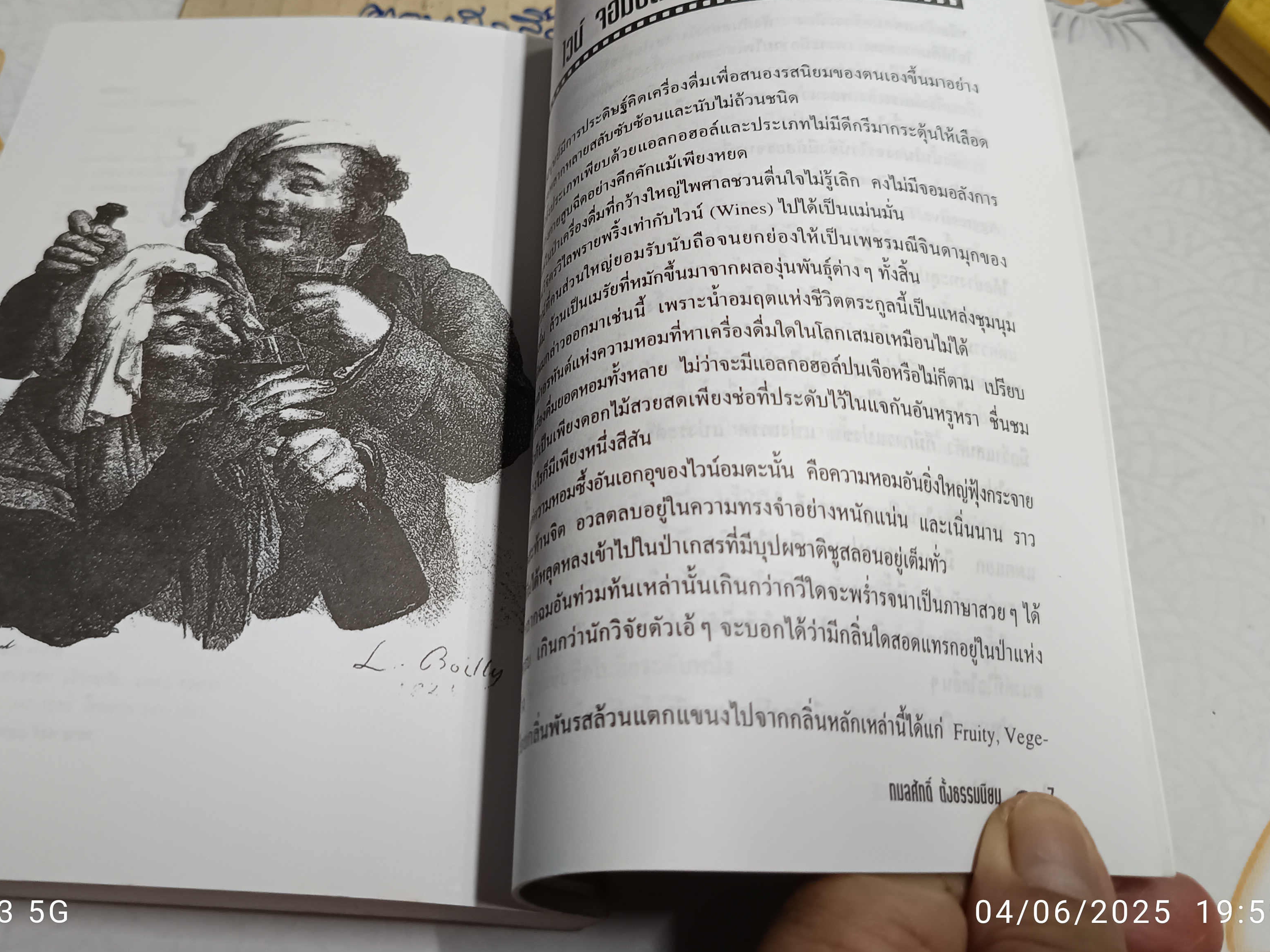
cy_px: 360
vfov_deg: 45.1
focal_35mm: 31
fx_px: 1137
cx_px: 521
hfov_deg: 58.0
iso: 957
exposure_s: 1/33.3
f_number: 1.7
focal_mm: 5.31
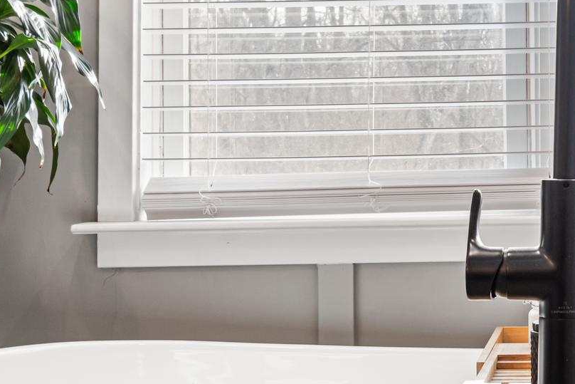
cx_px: 551
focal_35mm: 76
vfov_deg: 17.9
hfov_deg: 25.5
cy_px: 164
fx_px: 1214
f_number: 9
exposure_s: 1/15
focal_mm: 20
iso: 500
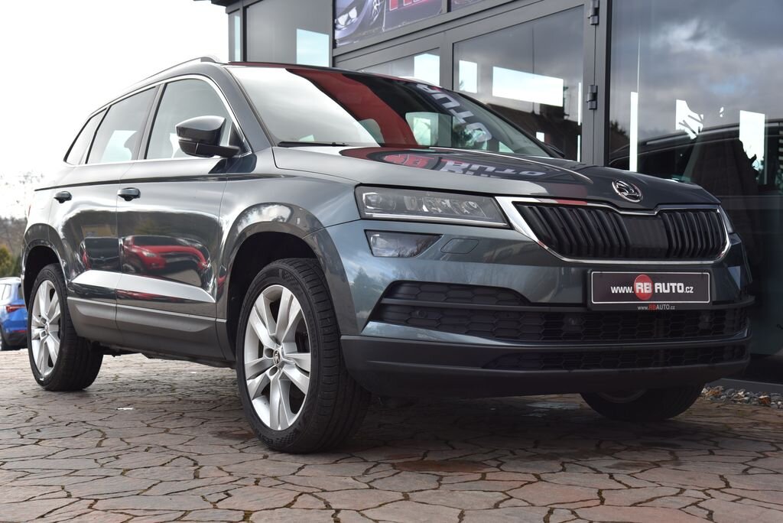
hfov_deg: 38.2
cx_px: 392
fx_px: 1132
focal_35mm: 52
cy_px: 262
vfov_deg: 26.0
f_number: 6.3
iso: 500
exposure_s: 1/160
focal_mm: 52
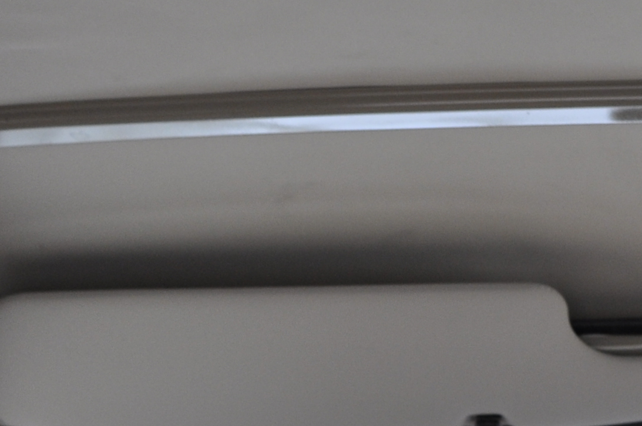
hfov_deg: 9.9
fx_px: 3669
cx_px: 663
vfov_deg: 6.6
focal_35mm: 206
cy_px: -205
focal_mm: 35
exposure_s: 1/60
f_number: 4
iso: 400
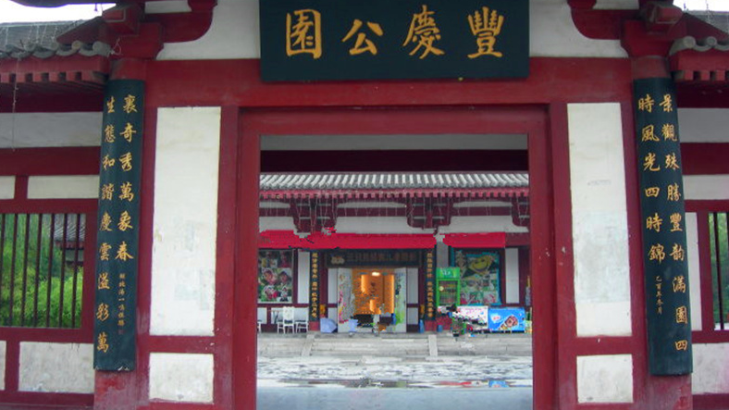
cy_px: 175
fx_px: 812
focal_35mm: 42
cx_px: 364
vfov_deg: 28.3
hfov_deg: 48.4
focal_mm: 7.8
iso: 50
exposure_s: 1/45.7
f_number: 2.8
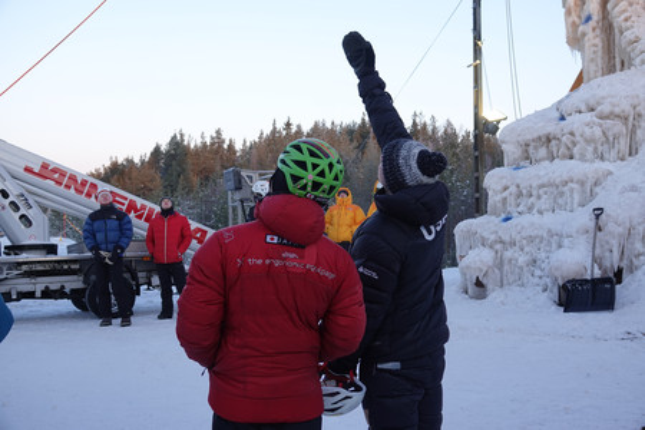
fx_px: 735
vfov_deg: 32.6
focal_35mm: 41
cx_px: 322
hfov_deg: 47.4
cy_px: 215
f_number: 3.2
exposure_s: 1/80
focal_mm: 15.17
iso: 100
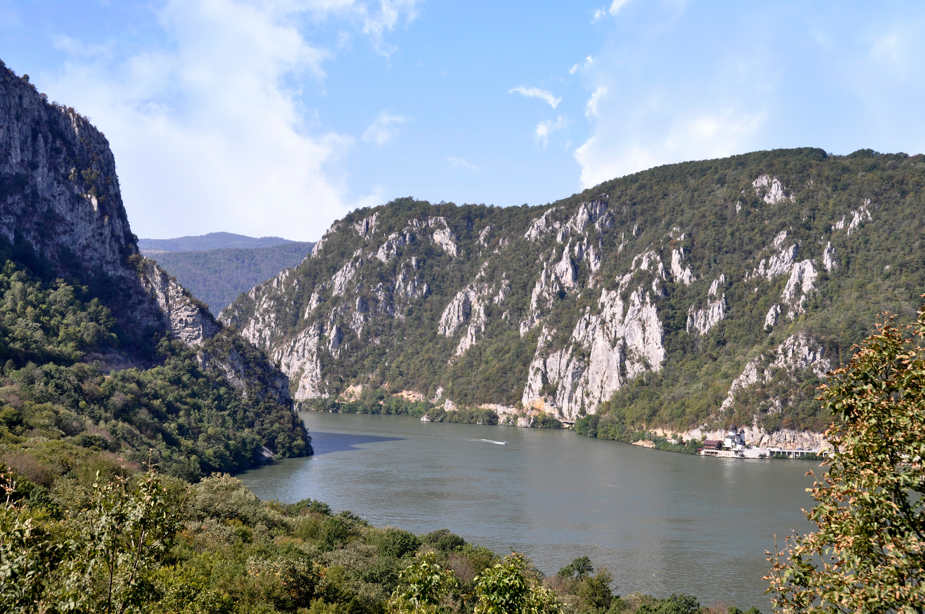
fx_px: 1514
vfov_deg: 22.9
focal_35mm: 59
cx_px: 465
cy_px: 307
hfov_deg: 34.0
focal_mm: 38
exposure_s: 1/125
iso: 200
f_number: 11
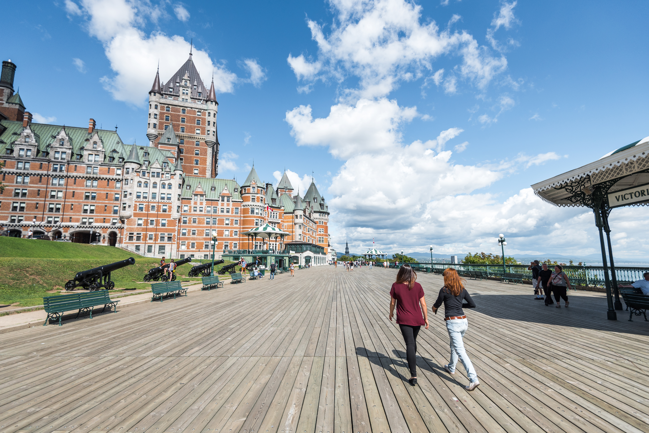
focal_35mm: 16
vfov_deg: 73.8
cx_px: 324
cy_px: 216
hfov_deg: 96.7
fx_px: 289
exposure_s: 1/3200
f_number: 4
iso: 100
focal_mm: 16
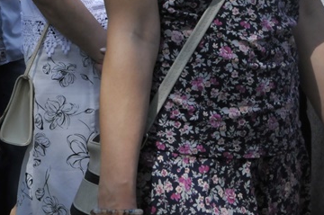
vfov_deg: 5.3
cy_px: -82
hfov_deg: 7.9
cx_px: 345
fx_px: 2319
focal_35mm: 258
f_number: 13
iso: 800
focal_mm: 62
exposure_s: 1/640
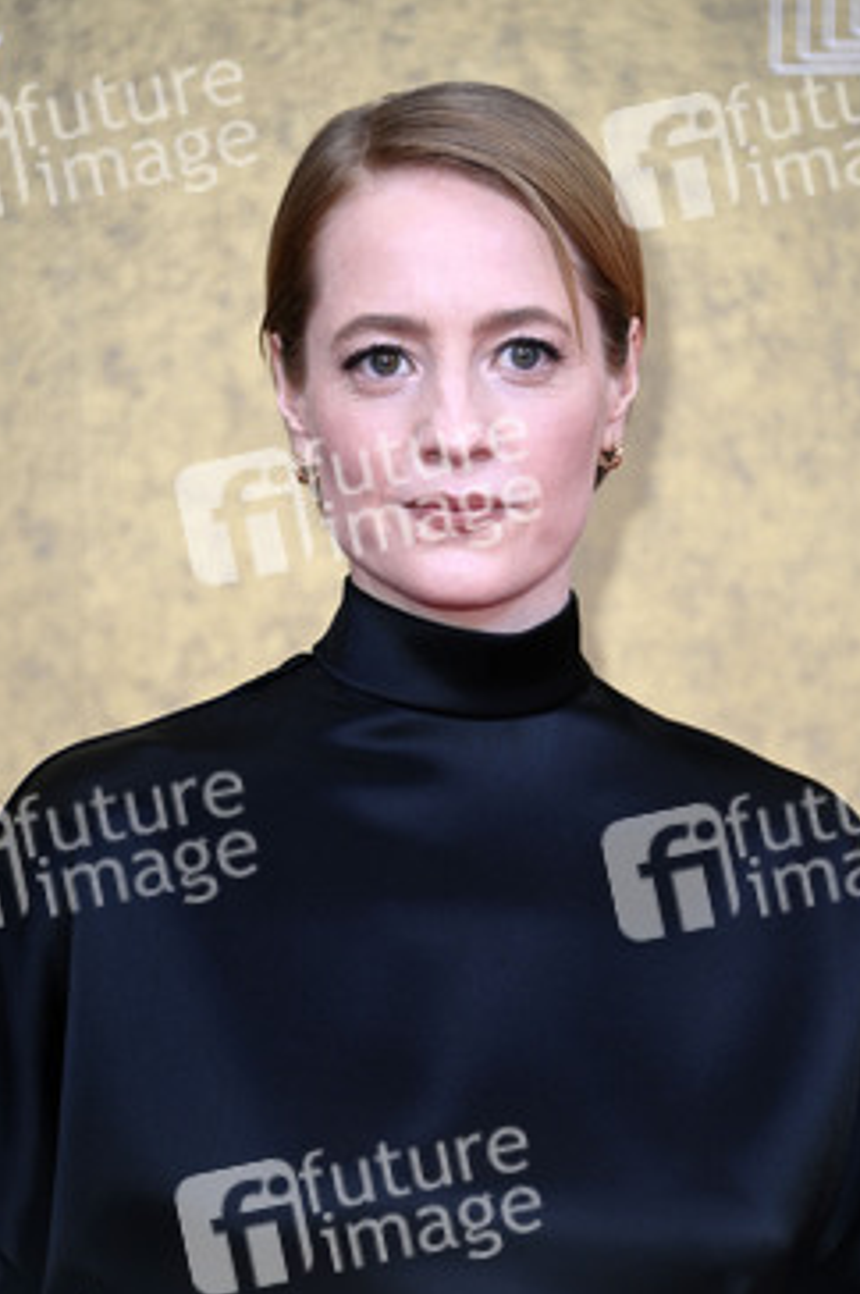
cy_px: 679
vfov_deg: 6.2
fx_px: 11847
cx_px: 462
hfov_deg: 4.2
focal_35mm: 330
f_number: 5.6
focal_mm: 300
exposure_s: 1/250
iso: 1000
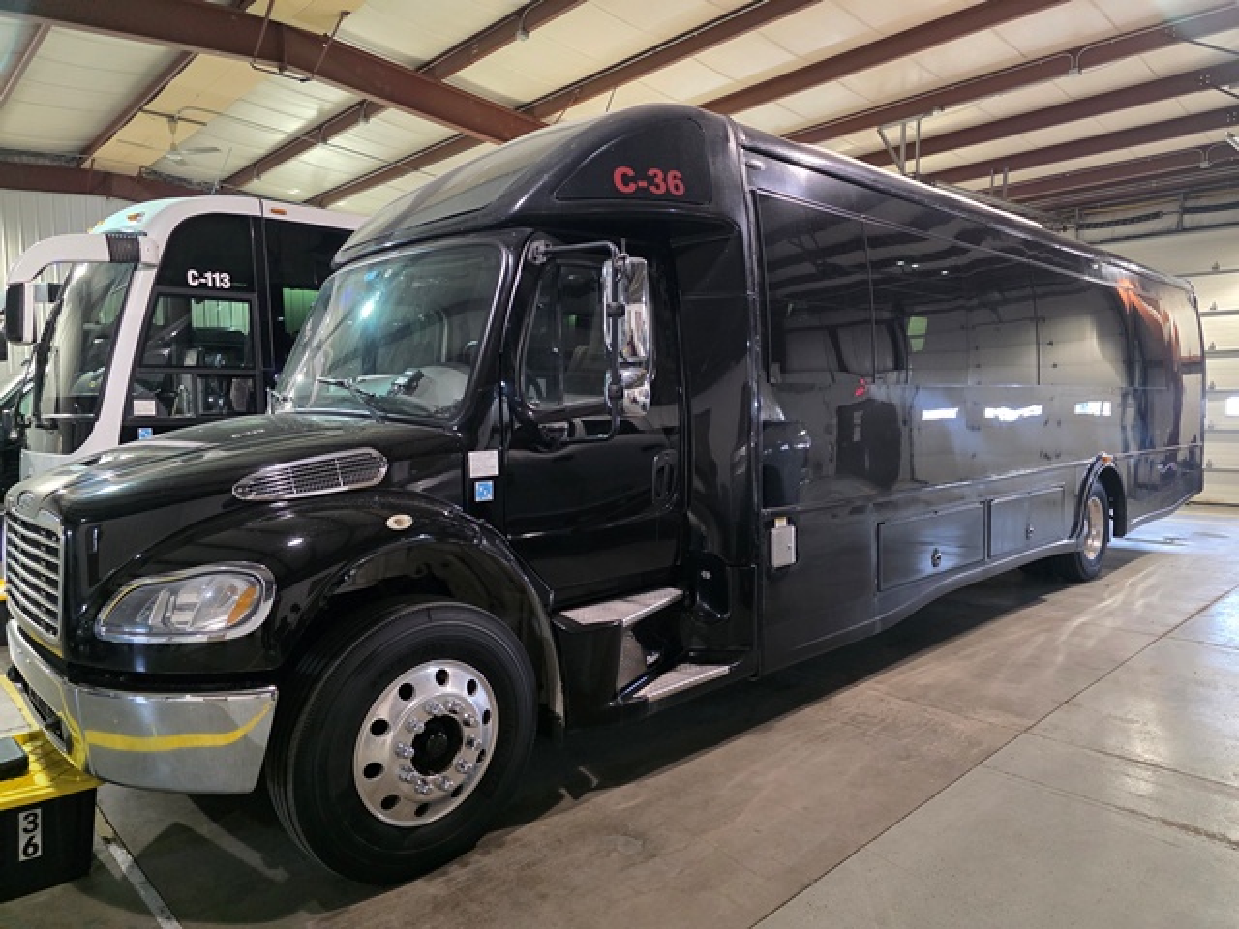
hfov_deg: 73.9
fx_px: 823
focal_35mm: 23
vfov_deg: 58.9
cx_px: 620
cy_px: 464
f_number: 1.7
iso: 1250
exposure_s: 1/120
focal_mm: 6.3
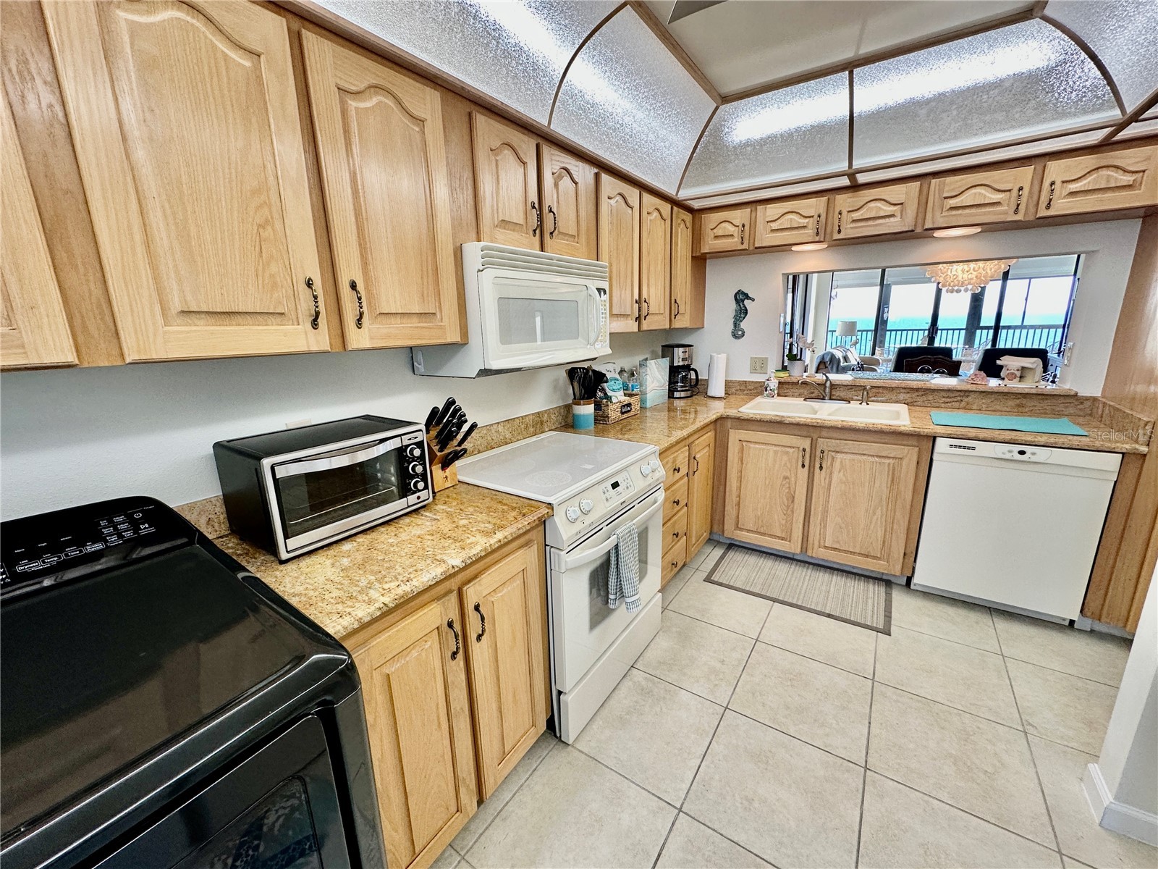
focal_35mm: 14
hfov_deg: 102.1
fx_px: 468
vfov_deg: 85.7
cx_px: 579
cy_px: 434
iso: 125
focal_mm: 2.22
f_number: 2.2
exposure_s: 1/120
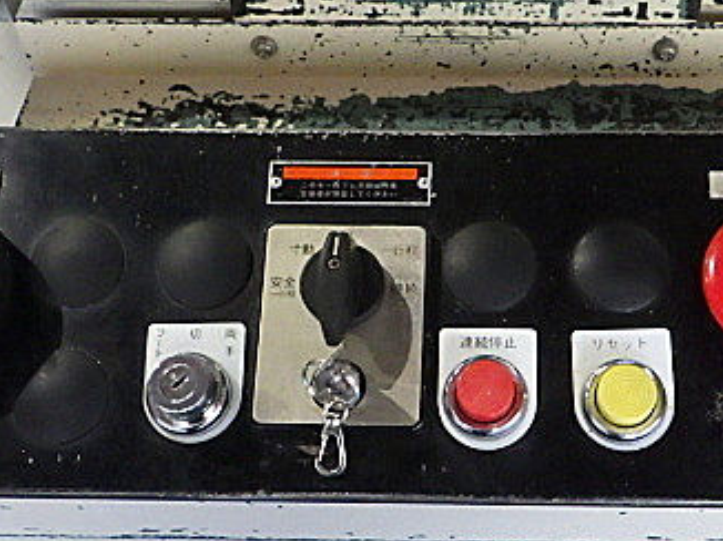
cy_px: 297
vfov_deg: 26.5
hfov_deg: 34.8
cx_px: 457
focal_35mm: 55
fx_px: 1148
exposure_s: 1/45
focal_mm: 5
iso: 1600
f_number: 3.5
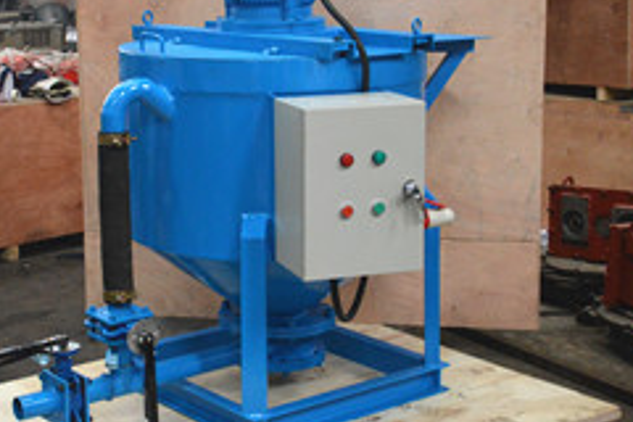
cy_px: 182
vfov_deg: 19.4
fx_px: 1231
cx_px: 208
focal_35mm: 70
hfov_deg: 28.6
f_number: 4
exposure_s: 1/60
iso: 2200
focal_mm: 28
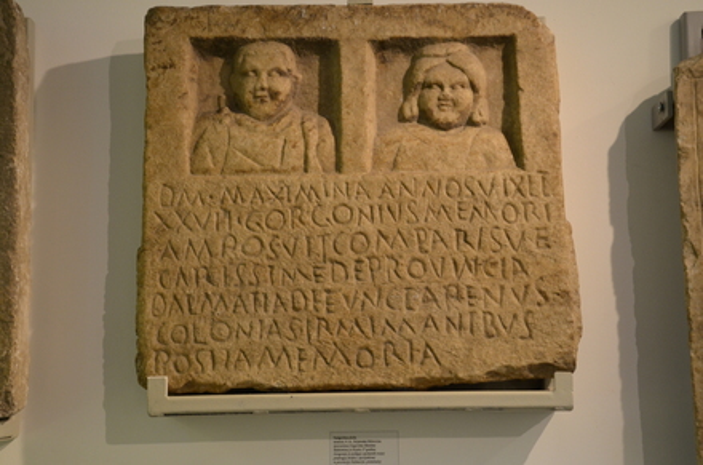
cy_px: 232
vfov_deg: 28.8
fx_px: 906
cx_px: 352
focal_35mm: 46
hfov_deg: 42.4
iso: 1000
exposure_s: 1/80
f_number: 4.5
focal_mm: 31
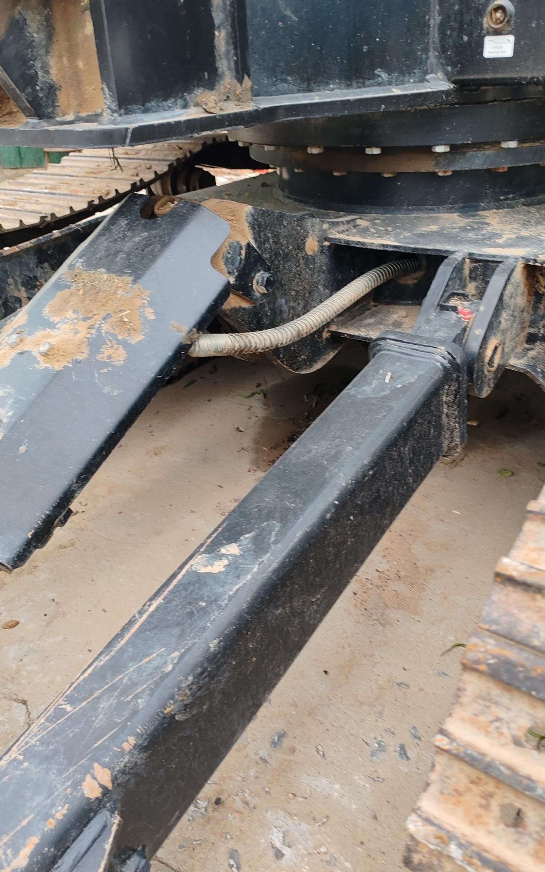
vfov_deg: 62.9
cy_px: 449
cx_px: 272
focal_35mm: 30
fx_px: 713
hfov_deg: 41.8
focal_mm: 6.12
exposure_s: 1/100
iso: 80
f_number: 1.9
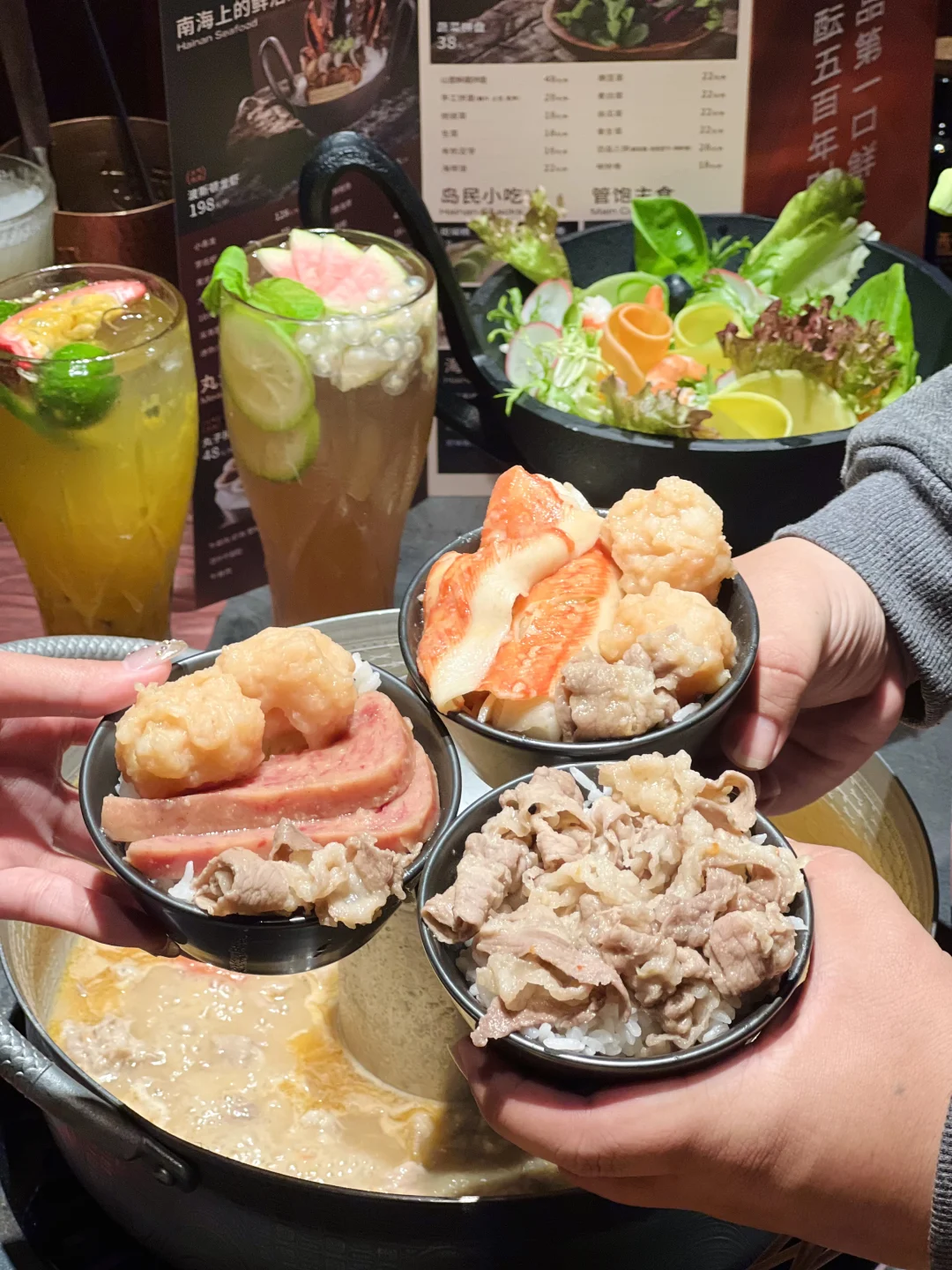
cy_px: 635
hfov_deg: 19.1
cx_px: 476
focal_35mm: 77
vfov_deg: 25.3
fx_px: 2824
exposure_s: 1/100
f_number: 2.8
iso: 160
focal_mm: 9
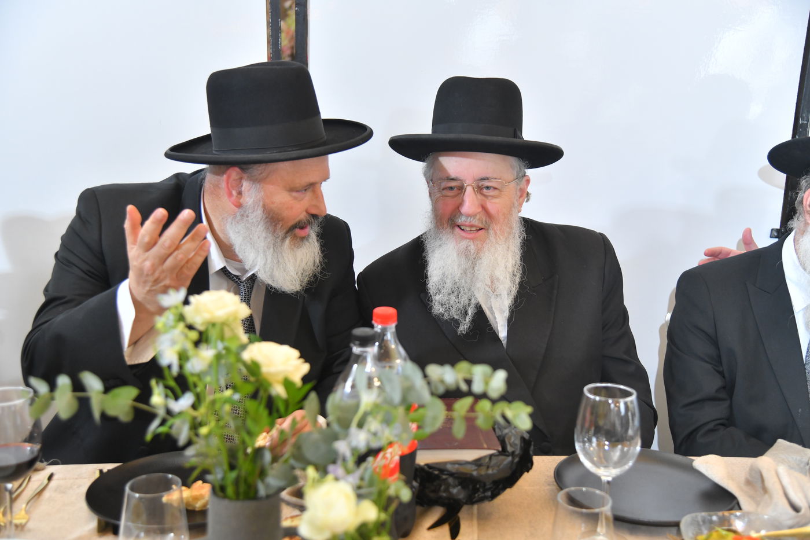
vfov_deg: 29.2
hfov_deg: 42.7
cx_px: 405
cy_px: 270
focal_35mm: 46
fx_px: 1035
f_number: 4
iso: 1600
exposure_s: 1/200
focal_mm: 46
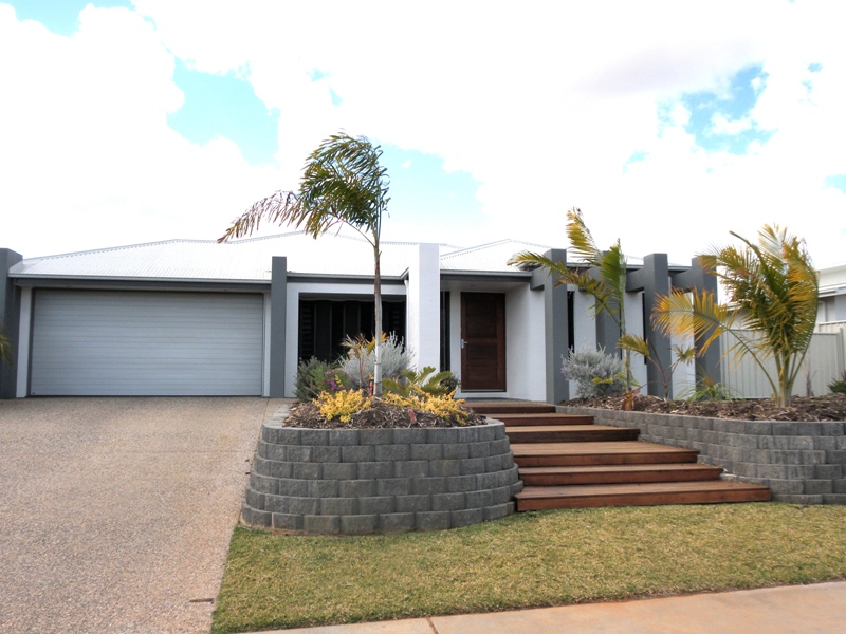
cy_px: 317
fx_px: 709
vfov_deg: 48.2
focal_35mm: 29
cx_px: 423
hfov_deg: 61.7
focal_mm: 5.2
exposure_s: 1/320
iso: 64
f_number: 5.6
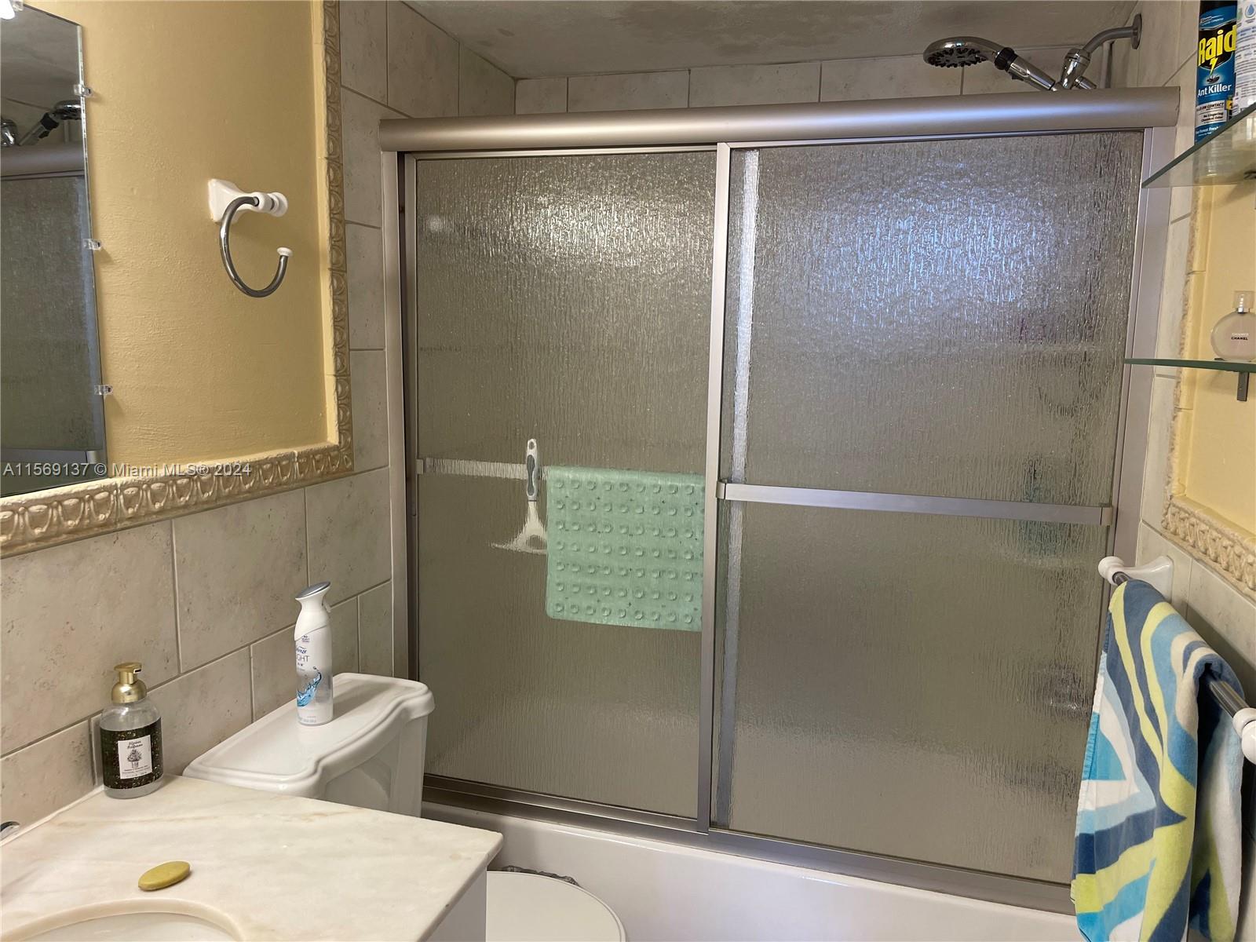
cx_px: 628
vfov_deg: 53.1
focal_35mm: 26
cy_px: 471
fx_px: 943
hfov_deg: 67.3
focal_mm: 5.1
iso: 125
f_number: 1.6
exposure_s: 1/120
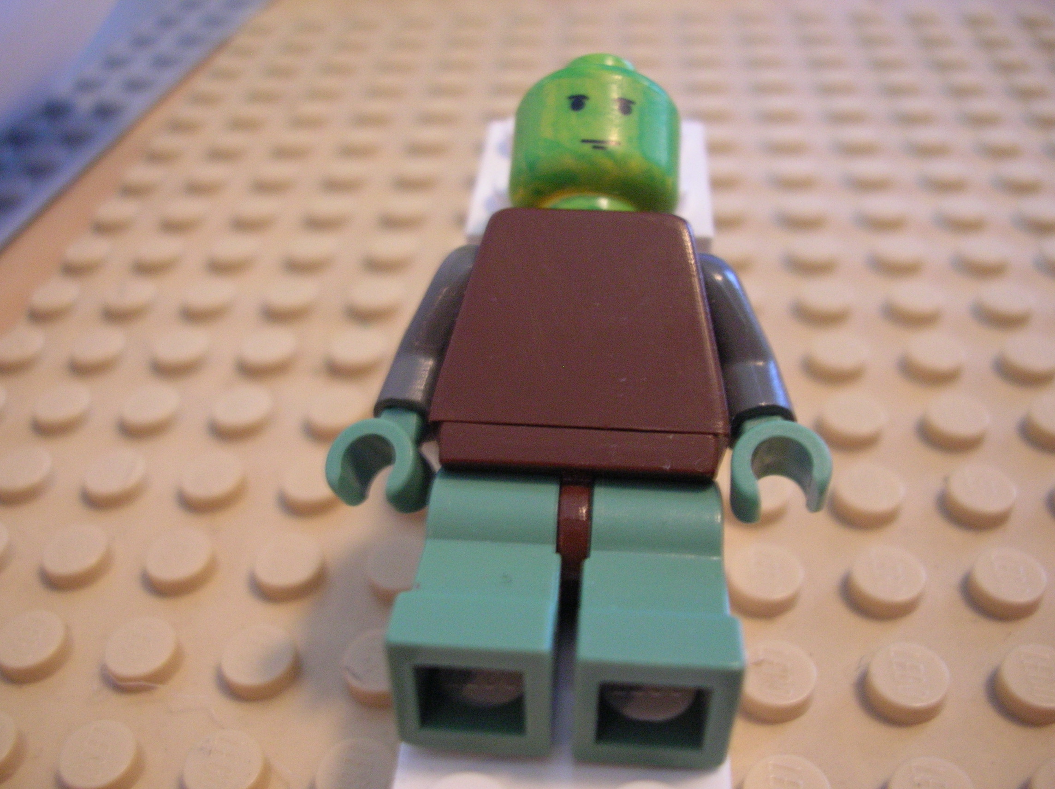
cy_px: 394
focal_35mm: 35
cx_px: 528
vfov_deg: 40.6
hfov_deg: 52.7
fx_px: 1066
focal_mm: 5.8
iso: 146
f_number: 2.8
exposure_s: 1/6.5
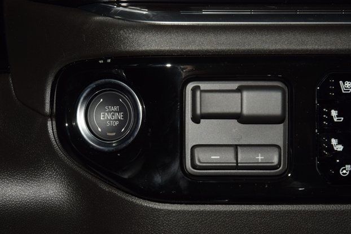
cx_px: 172
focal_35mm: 108
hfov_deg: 18.9
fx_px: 1053
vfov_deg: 12.7
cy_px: 120
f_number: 8
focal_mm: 70
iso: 100
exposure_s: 1/125
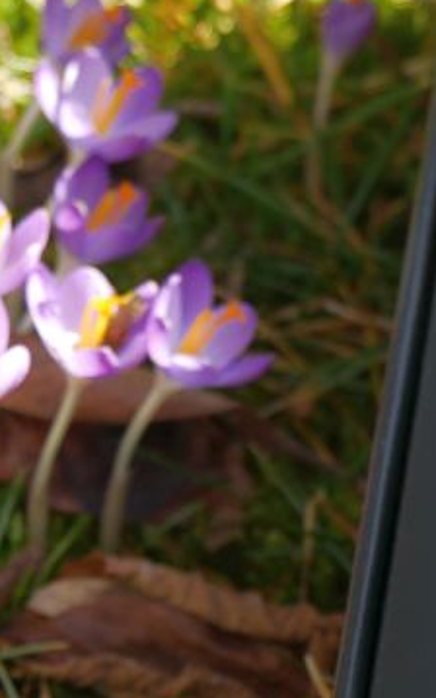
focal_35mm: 175
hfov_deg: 7.3
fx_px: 3331
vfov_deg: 12.0
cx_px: 695
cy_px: 466
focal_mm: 37
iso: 200
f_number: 5
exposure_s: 1/160
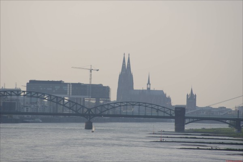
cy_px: 81
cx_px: 122
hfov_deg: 6.9
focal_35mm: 300
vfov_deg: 4.6
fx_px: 2026
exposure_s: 1/400
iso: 100
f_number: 7.1
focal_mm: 200
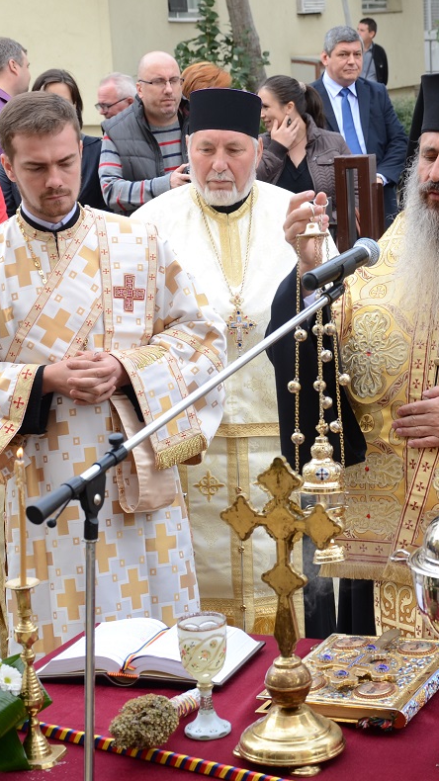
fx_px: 2071
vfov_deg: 21.4
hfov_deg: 12.1
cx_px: 299
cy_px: 390
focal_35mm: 100
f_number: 6.3
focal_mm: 42
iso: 160
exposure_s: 1/100
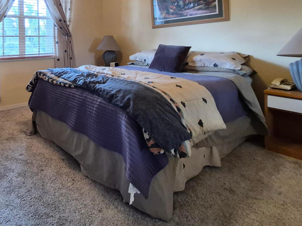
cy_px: 46
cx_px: 63
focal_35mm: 23
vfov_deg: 54.9
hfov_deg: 67.5
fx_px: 201
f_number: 2.2
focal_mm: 1.74
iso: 200
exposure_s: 1/60
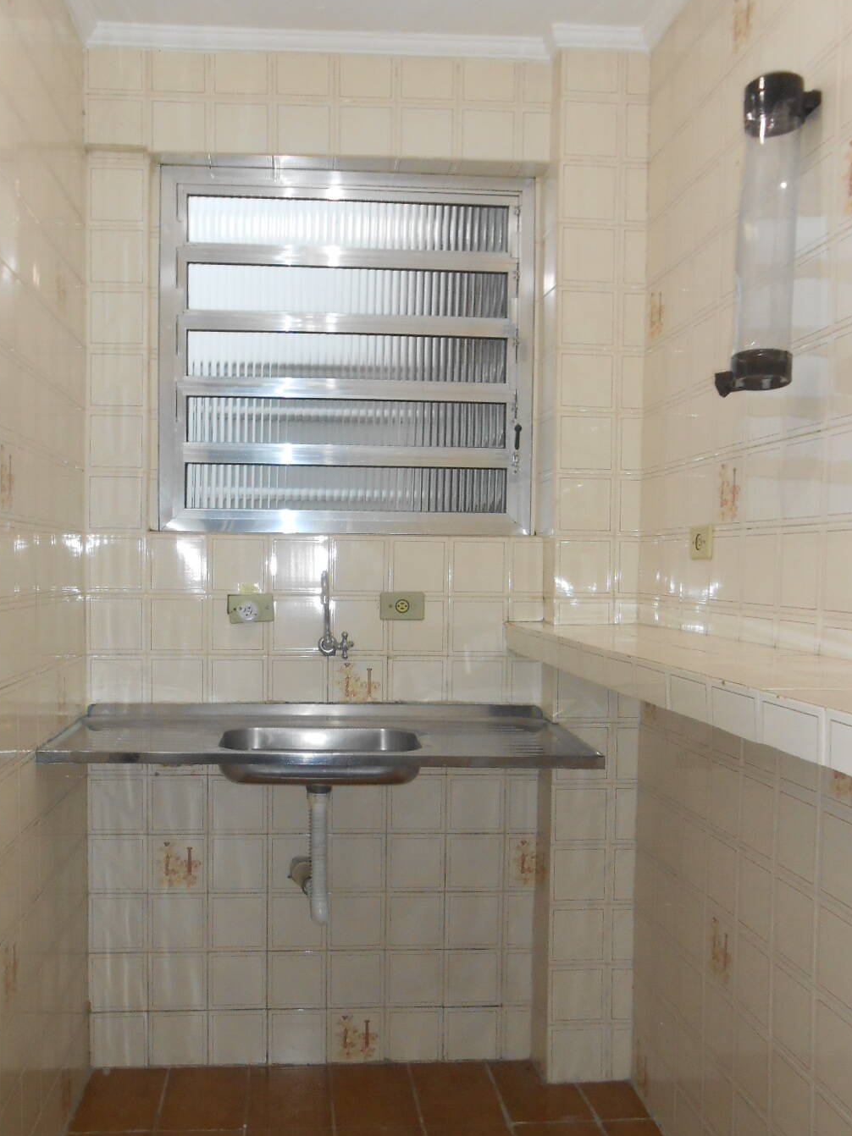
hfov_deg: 45.2
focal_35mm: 31
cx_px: 346
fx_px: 1018
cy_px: 616
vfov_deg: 58.3
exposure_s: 1/25
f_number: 3.5
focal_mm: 4.6
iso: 200
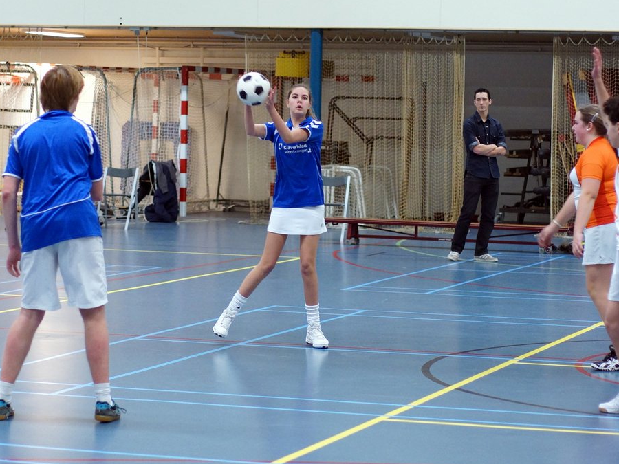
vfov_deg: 18.0
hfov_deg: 23.8
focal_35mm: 82
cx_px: 334
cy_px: 232
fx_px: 1466
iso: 1000
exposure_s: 1/200
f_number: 2
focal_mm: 50
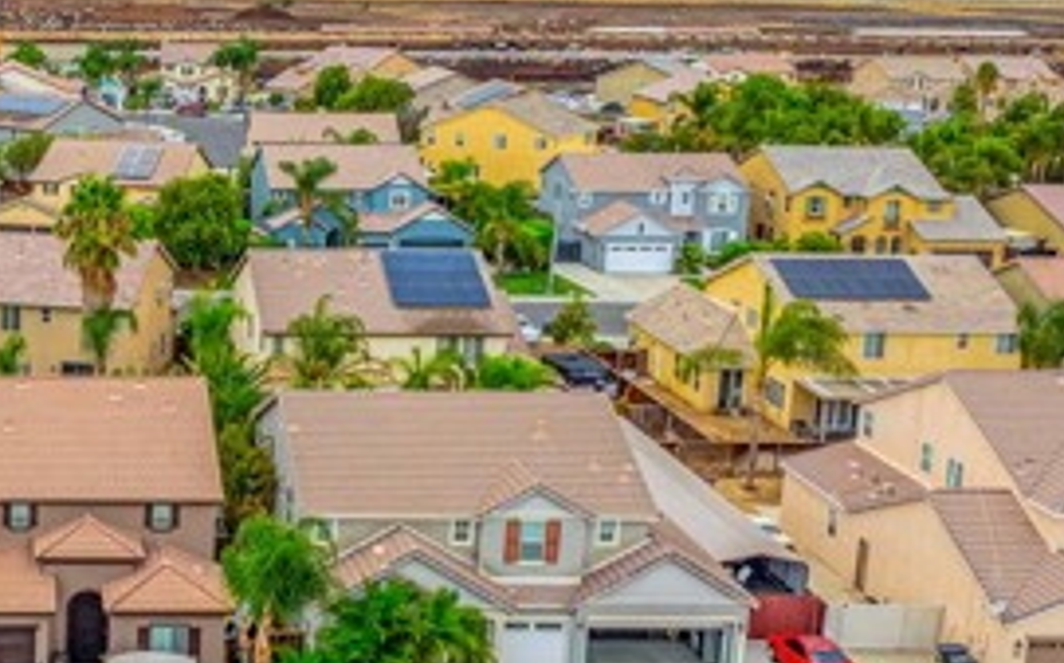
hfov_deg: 31.2
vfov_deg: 21.4
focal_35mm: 60
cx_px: -27
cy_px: 484
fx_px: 1739
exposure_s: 1/1250
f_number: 2.8
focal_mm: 12.29
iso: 130
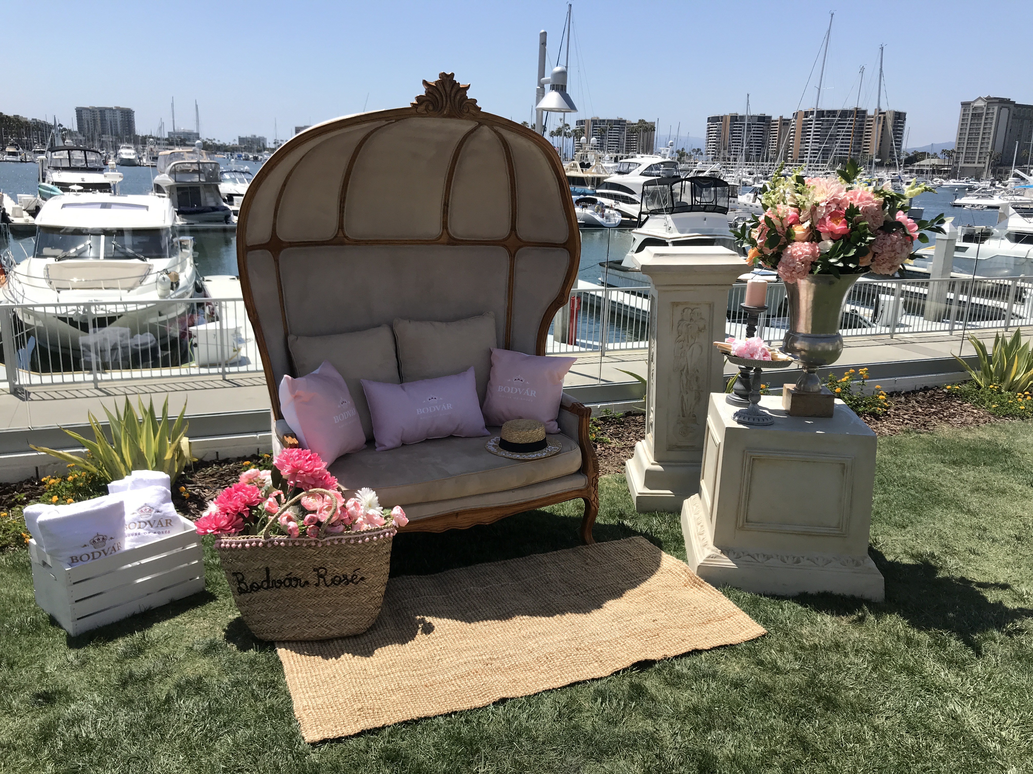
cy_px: 387
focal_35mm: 28
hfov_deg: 63.4
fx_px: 836
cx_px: 516
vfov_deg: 49.7
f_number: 1.8
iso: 20
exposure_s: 1/2336
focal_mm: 3.99
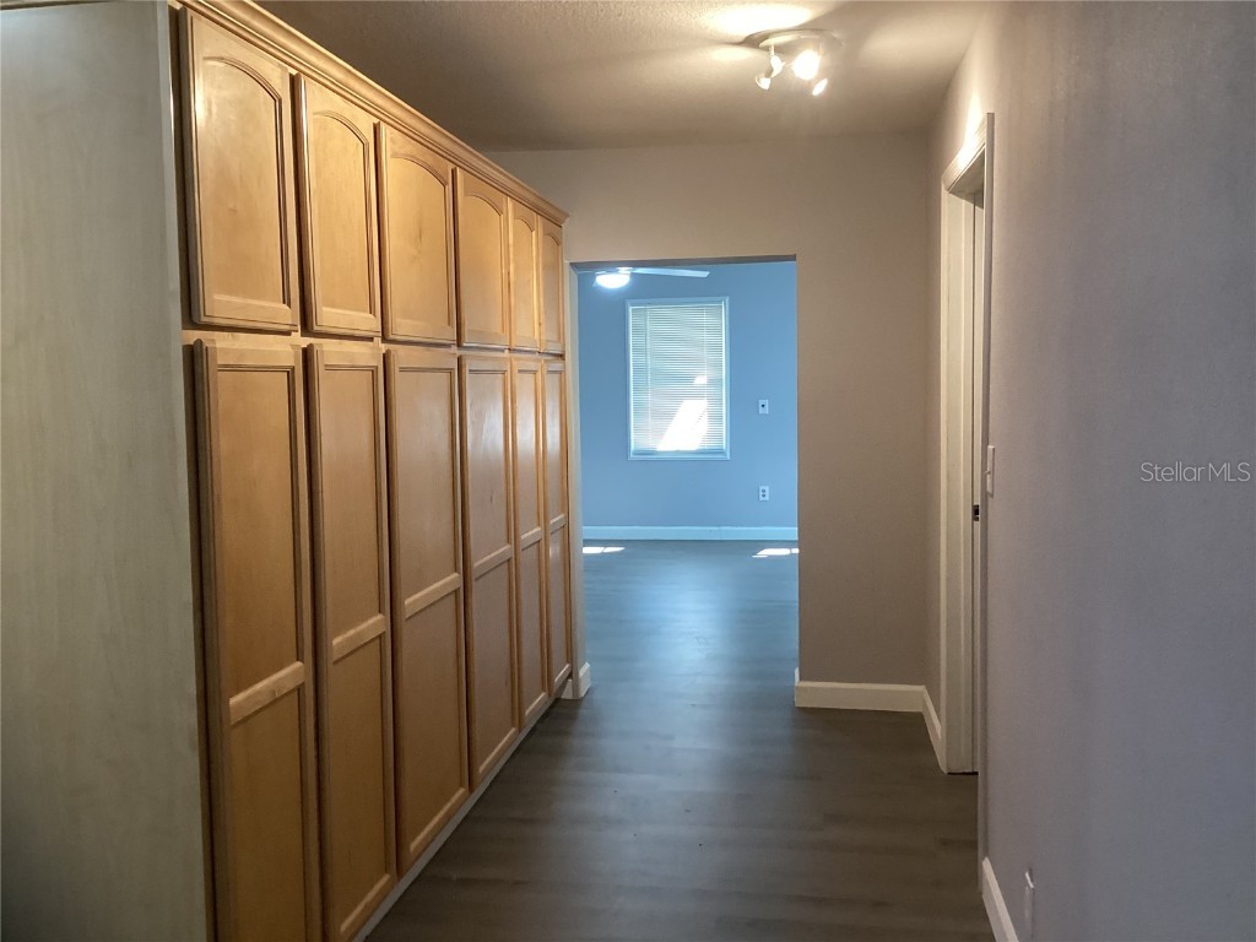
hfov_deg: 58.4
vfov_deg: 45.4
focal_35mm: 31
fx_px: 1125
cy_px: 471
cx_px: 628
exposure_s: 1/60
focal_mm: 3.3
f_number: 2.4
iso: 250
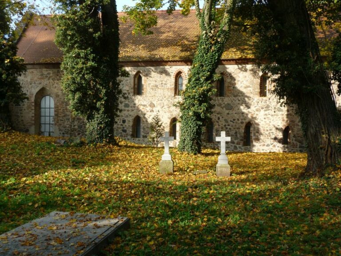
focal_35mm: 36
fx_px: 355
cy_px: 128
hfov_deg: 51.4
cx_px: 170
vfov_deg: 39.7
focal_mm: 6
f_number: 3.7
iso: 100
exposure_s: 1/200
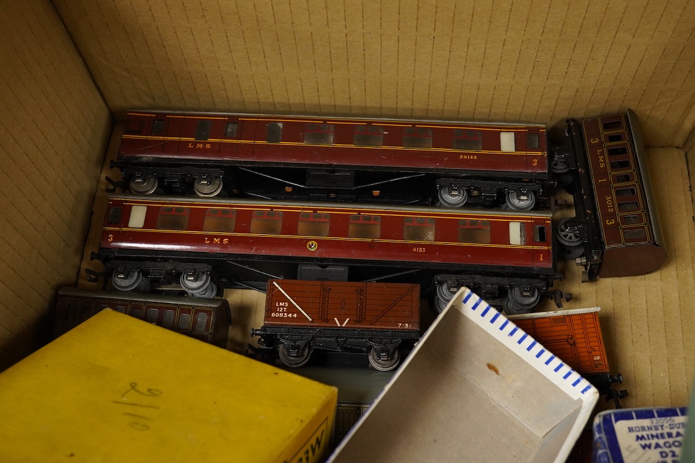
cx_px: 348
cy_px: 232
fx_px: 869
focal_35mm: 45
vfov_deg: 29.9
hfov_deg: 43.6
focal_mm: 30
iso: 2500
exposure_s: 1/80
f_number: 10
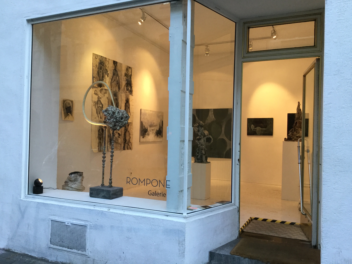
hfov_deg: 58.4
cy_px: 132
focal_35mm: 31
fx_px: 315
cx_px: 176
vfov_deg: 45.4
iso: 100
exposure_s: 1/33
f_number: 2.4
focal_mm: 3.3
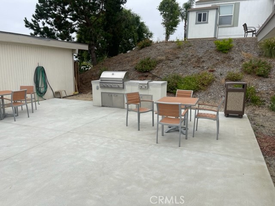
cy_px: 103
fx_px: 207
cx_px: 138
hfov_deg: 67.3
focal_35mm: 26
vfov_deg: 53.1
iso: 32
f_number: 1.6
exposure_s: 1/2786
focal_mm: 5.1
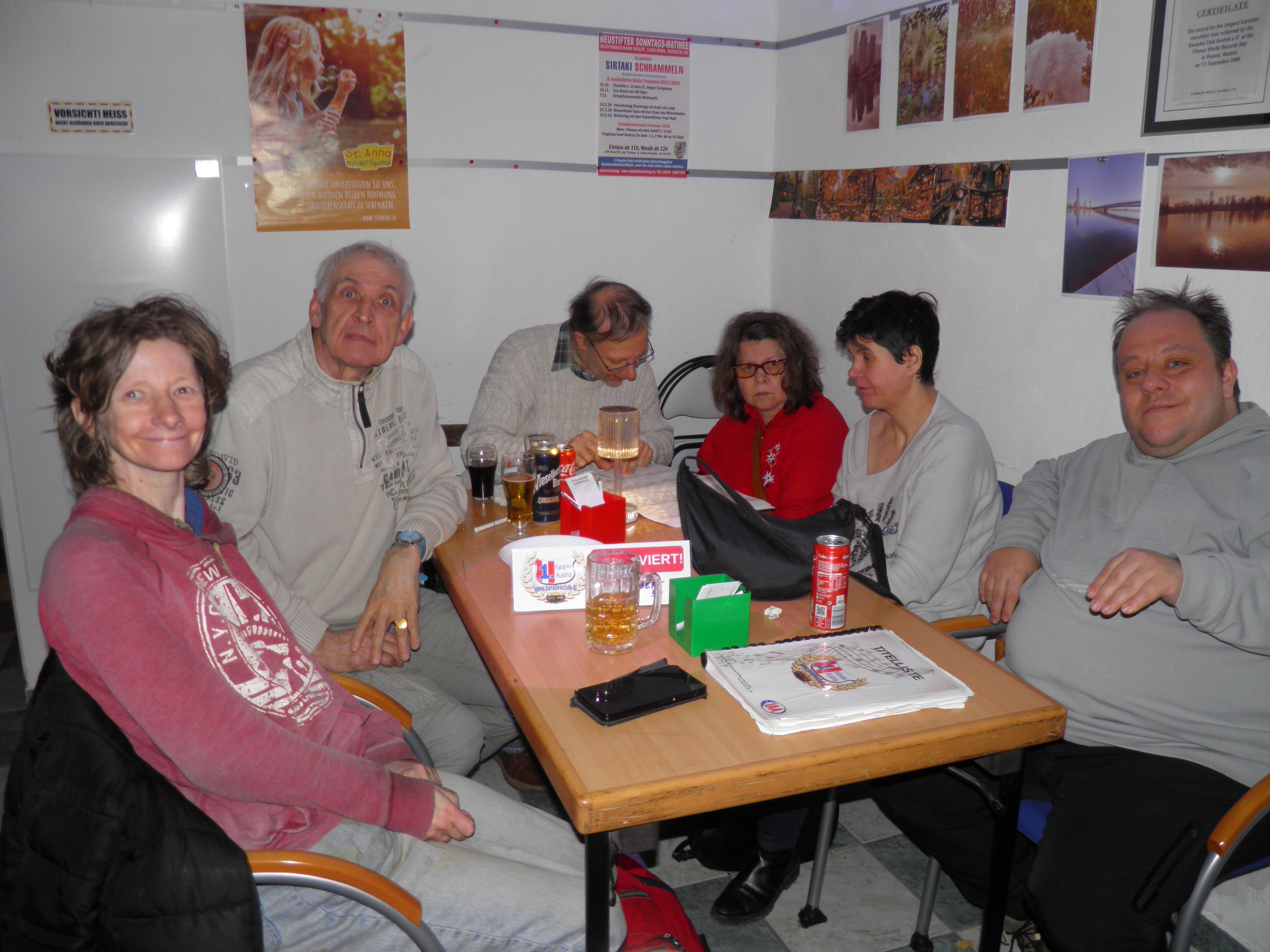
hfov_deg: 63.4
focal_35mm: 28
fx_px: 1027
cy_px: 476
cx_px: 635
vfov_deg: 49.7
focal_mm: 4.9
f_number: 2.8
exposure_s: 1/30
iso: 100
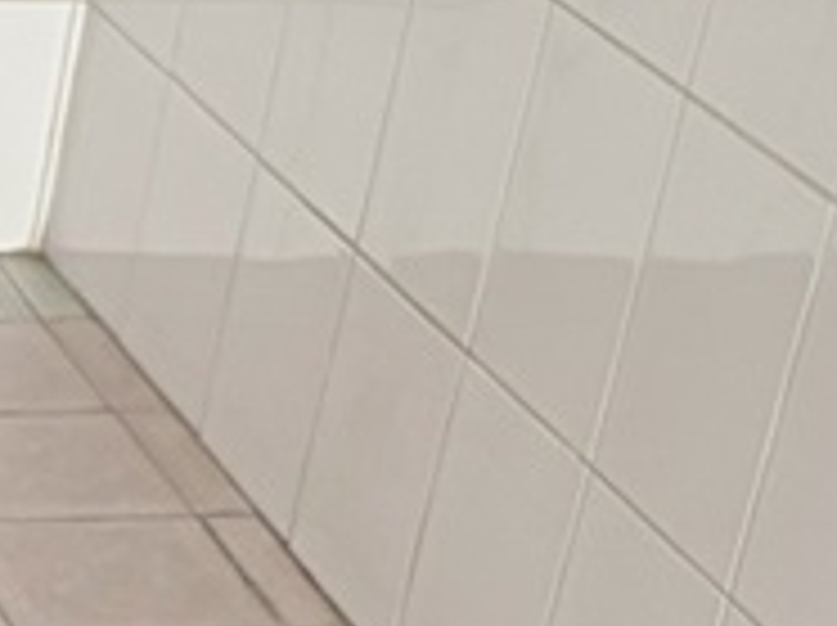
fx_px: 4323
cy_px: 869
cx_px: -1485
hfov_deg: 9.3
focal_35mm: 179
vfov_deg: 8.1
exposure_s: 1/60
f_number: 1.6
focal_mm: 5.96
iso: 320
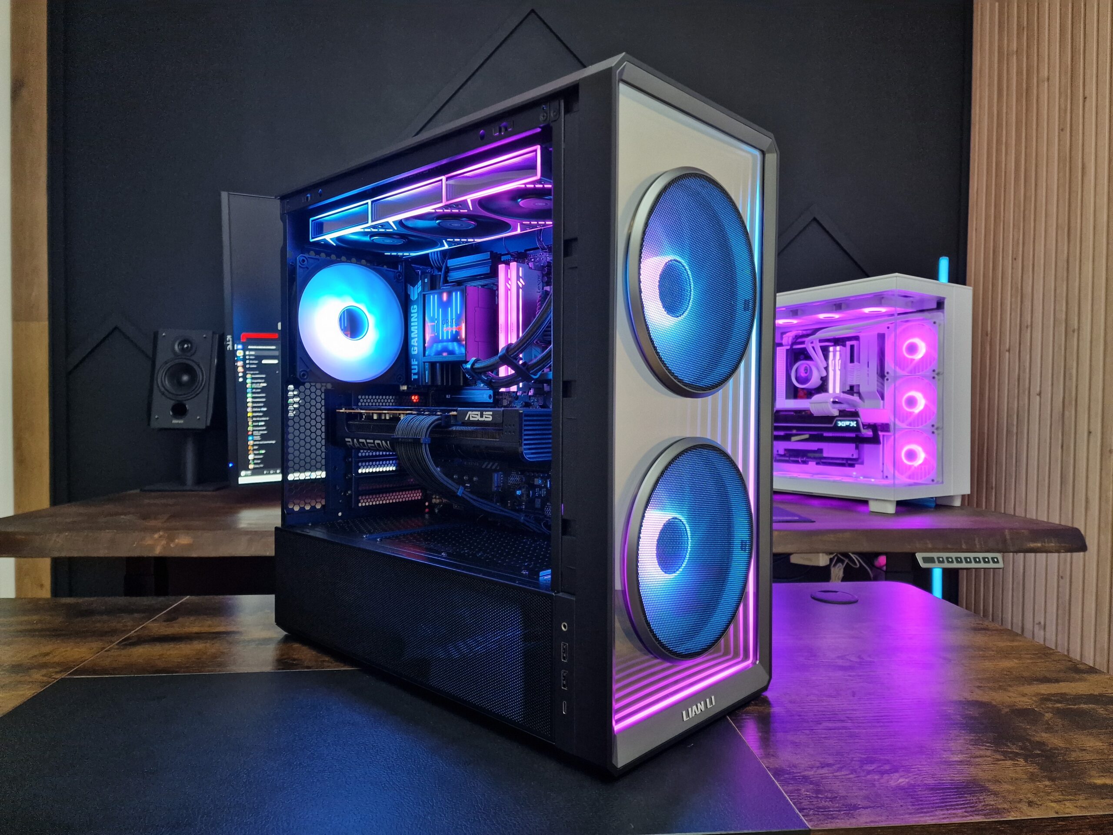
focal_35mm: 23
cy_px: 418
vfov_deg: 58.9
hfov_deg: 73.9
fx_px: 740
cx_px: 556
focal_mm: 6.4
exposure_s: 1/50
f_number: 1.8
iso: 640
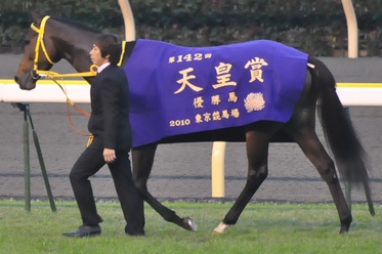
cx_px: 180
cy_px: 128
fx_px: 5110
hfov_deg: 4.3
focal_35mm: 482
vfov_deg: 2.8
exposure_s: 1/250
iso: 3200
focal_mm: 300
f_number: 5.6
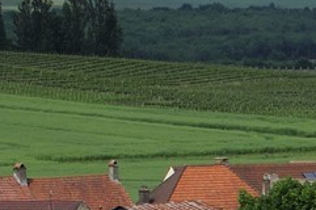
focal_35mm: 731
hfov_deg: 2.8
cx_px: 1048
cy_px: 496
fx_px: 6408
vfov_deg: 1.9
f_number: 9
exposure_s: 1/320
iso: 200
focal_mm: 110
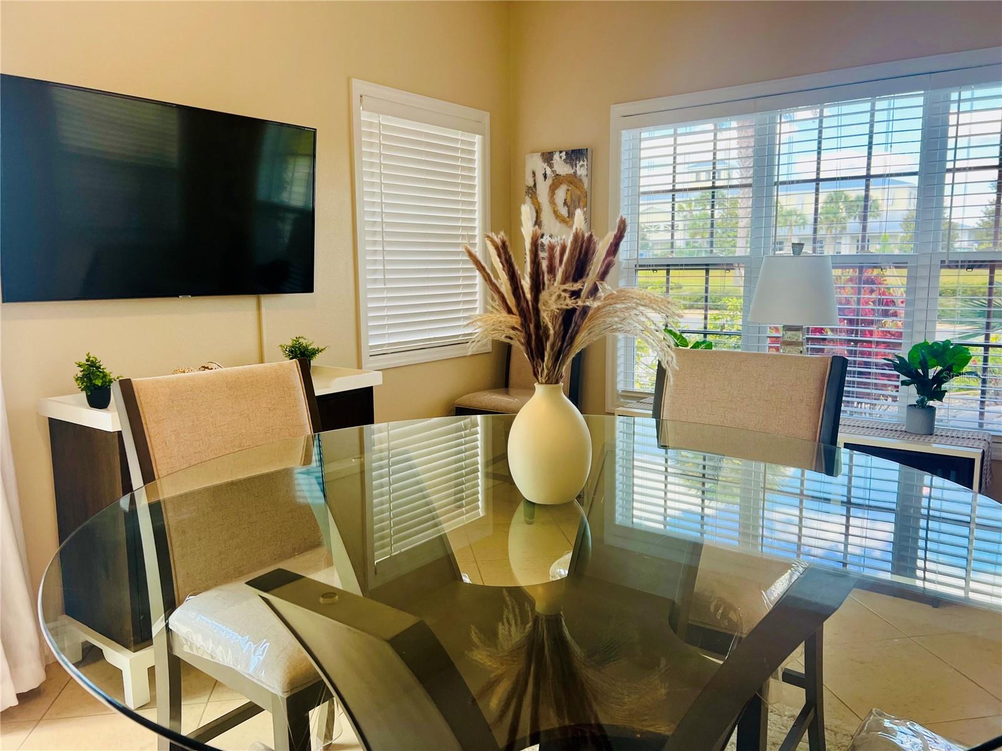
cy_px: 376
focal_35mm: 26
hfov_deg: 67.3
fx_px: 753
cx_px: 501
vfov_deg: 53.1
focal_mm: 5.7
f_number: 1.5
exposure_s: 1/120
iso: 80
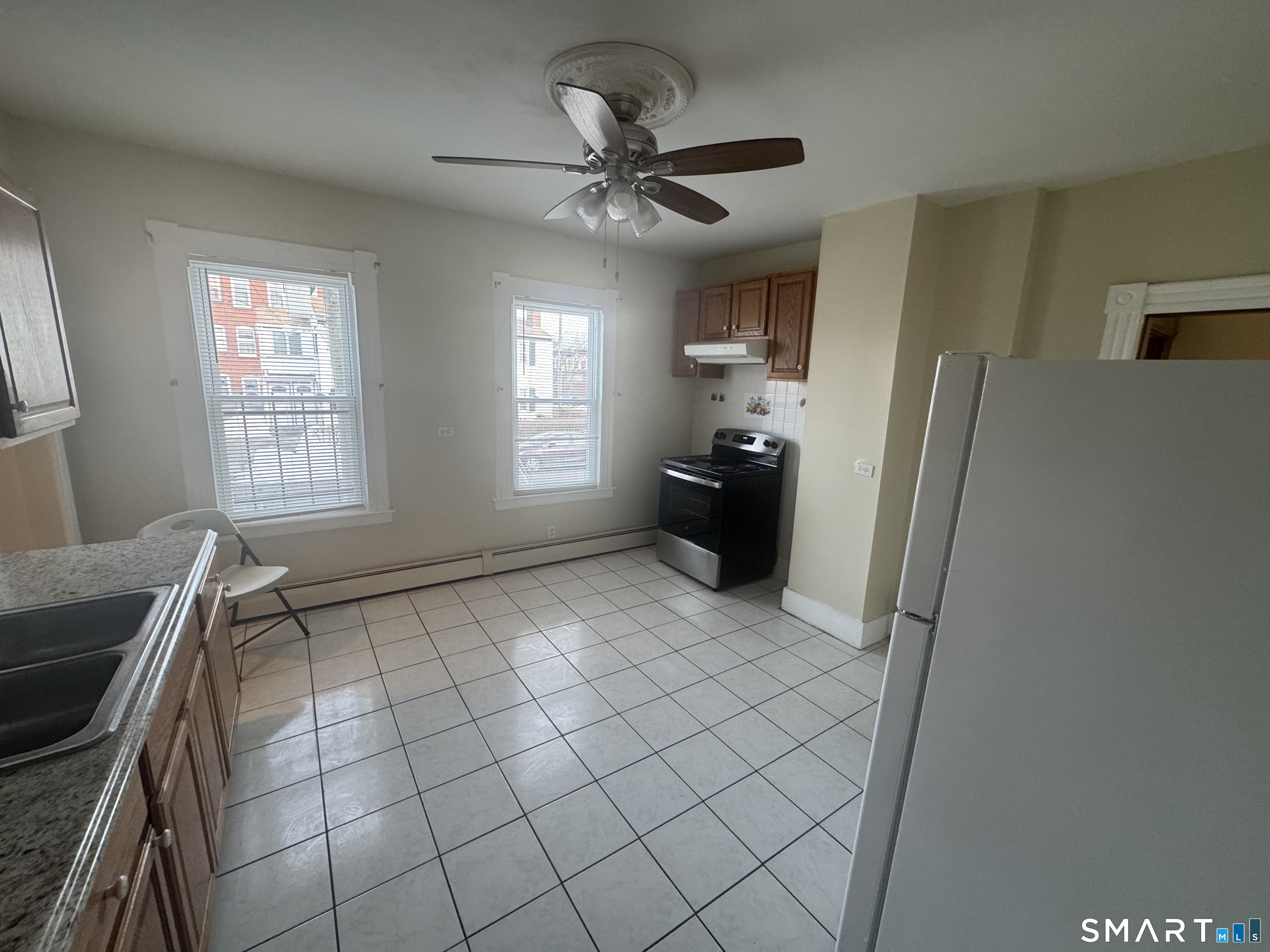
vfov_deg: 85.7
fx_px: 514
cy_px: 476
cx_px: 635
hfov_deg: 102.1
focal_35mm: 14
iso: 250
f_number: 2.2
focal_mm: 2.22
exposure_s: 1/120
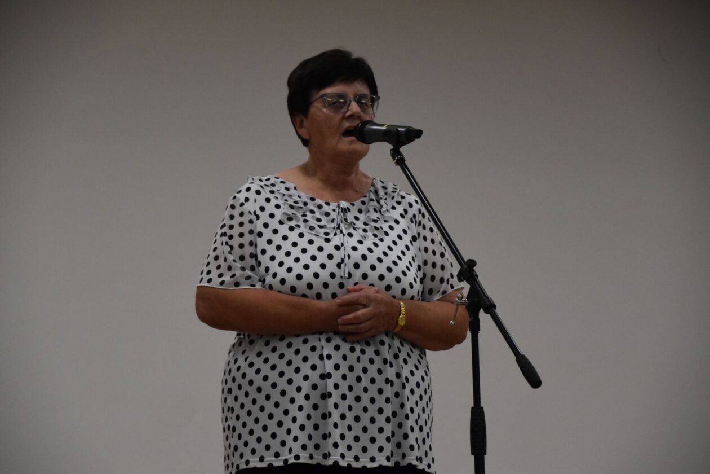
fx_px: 3254
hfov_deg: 12.5
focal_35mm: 165
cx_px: 355
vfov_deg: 8.3
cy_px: 237
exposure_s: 1/250
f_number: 5.6
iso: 1800
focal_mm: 110
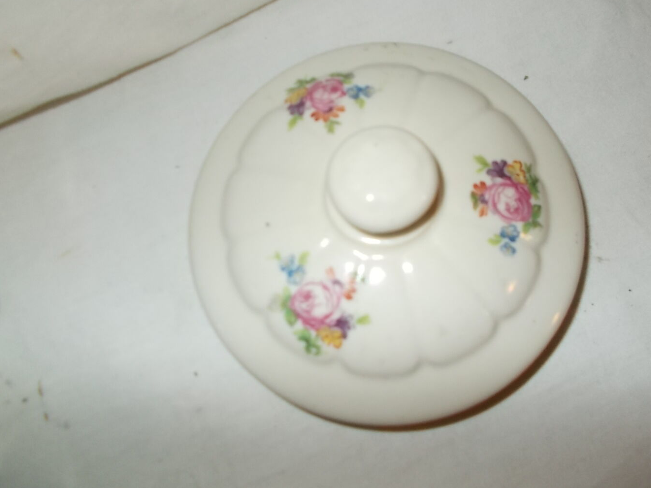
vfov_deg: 45.2
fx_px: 583
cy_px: 199
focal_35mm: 31
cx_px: 379
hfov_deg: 58.0
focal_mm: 4.6
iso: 200
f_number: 3.2
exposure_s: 1/25
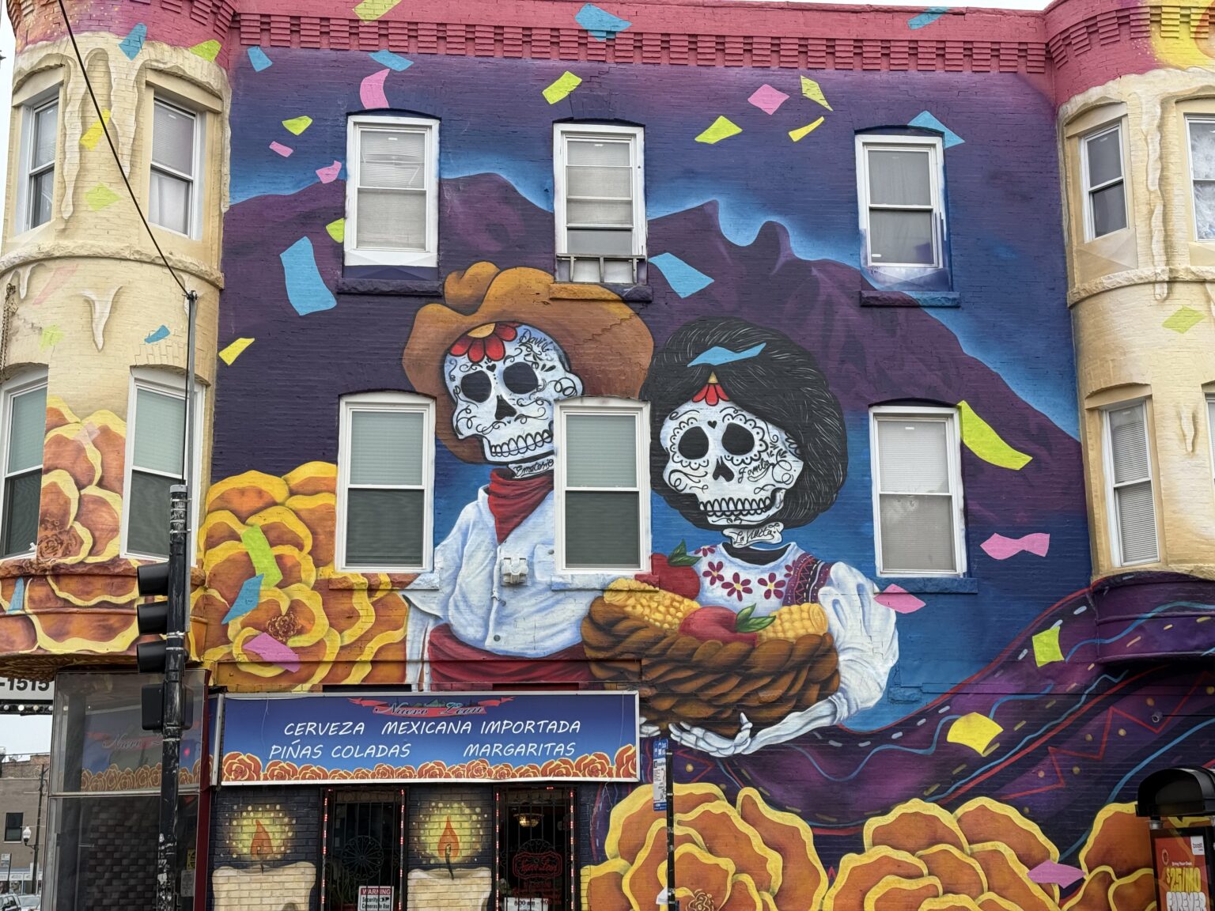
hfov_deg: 39.7
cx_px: 608
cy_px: 456
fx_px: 1685
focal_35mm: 48
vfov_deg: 30.3
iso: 80
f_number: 1.78
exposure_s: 1/1931
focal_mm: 6.76
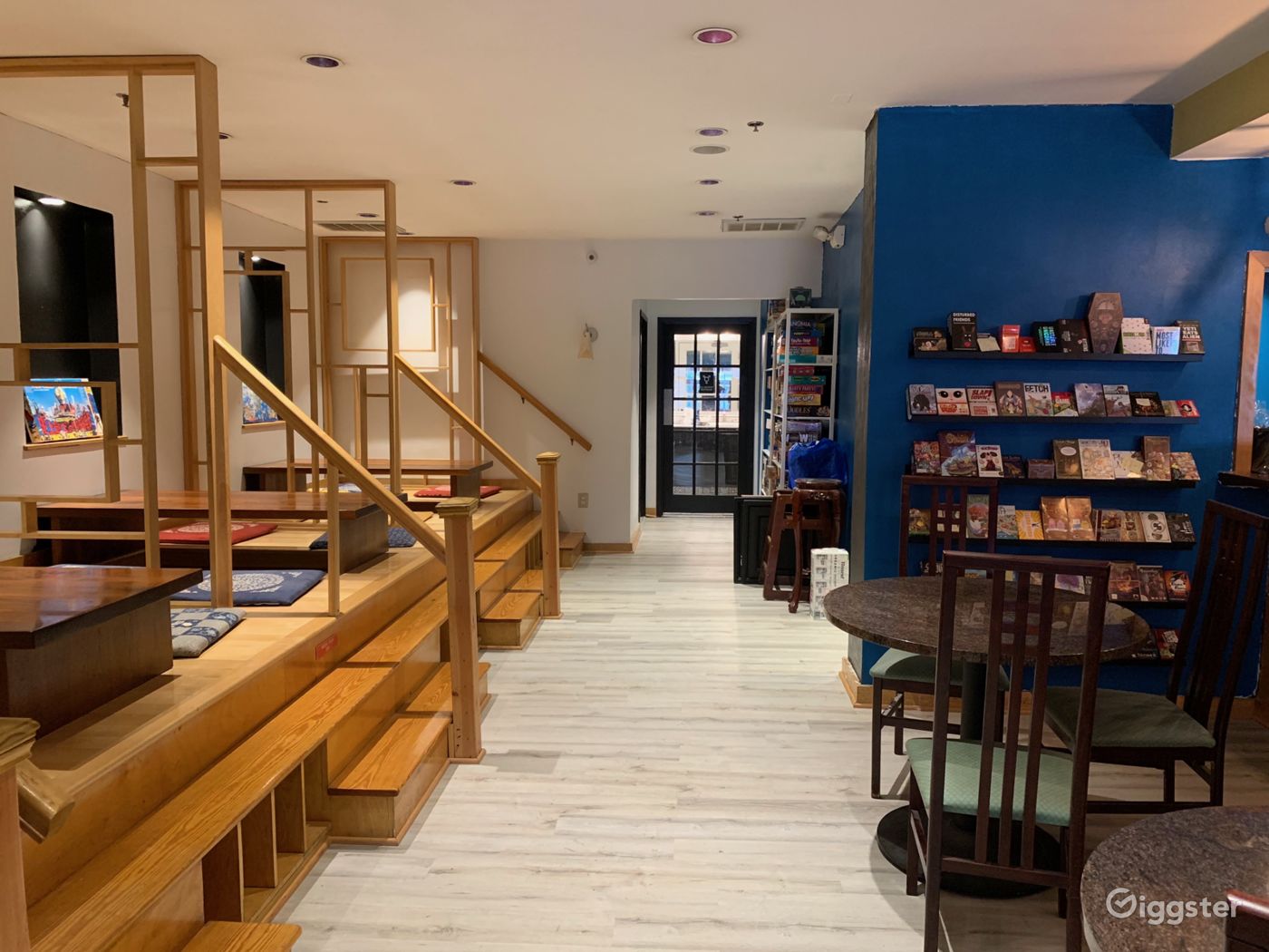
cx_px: 634
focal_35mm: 26
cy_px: 476
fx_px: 953
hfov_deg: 67.3
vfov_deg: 53.1
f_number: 1.8
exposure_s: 1/60
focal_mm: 4.25
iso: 320
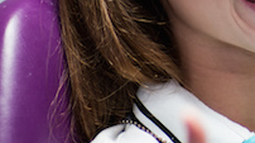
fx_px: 2384
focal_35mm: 353
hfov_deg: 6.1
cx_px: 369
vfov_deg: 3.4
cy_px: 8
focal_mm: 85
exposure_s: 1/250
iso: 200
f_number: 1.4
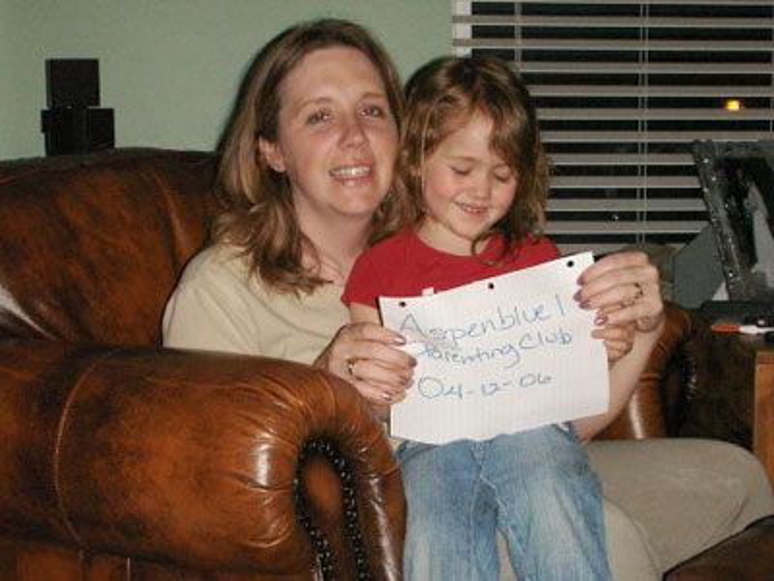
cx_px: 387
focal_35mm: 37
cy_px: 290
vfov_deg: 38.7
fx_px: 827
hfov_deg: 50.1
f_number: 3.5
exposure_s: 1/40
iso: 160
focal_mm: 7.7
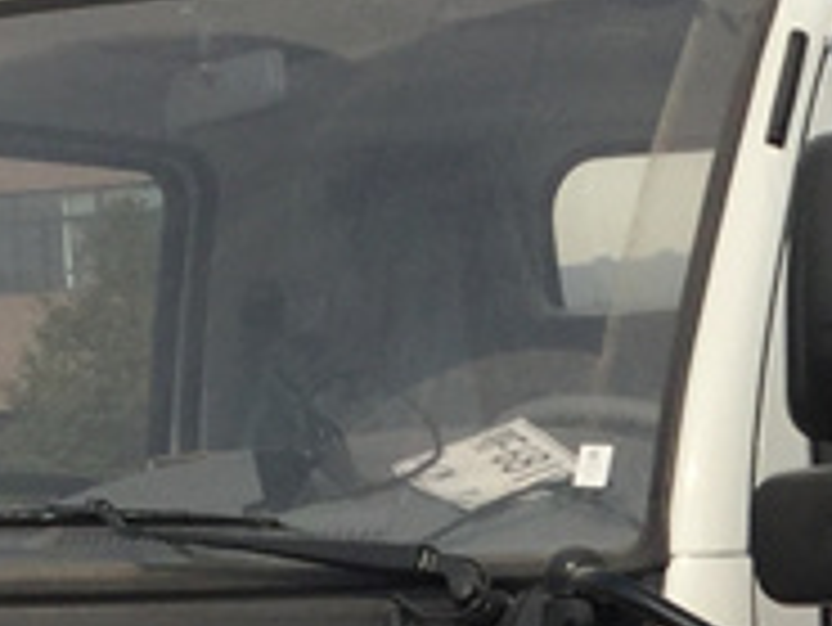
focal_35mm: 134
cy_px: 576
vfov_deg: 11.0
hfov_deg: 14.4
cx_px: 890
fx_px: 3223
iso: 25
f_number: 2.4
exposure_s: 1/2146
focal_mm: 3.3
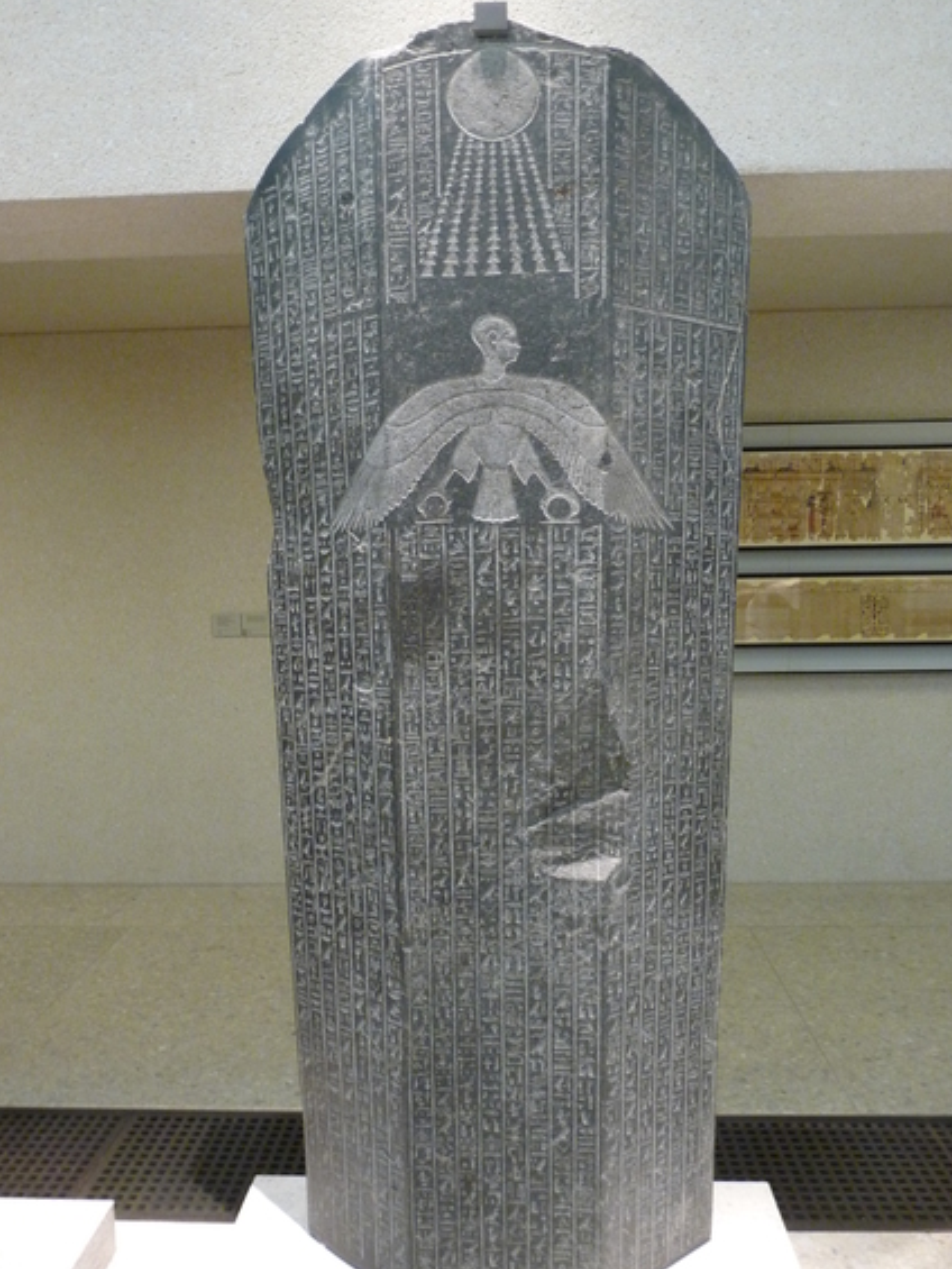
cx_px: 469
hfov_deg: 49.8
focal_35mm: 28
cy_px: 624
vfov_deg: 63.4
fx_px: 1026
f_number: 2.8
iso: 400
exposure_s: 1/13
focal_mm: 4.8
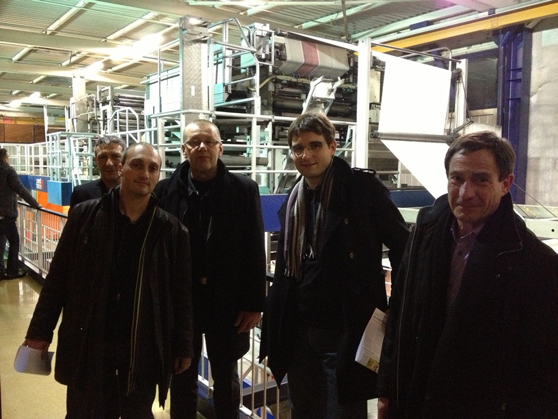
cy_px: 210
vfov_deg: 40.7
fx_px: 564
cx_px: 279
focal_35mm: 35
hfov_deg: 52.6
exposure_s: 1/15
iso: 640
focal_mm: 4.28
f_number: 2.4
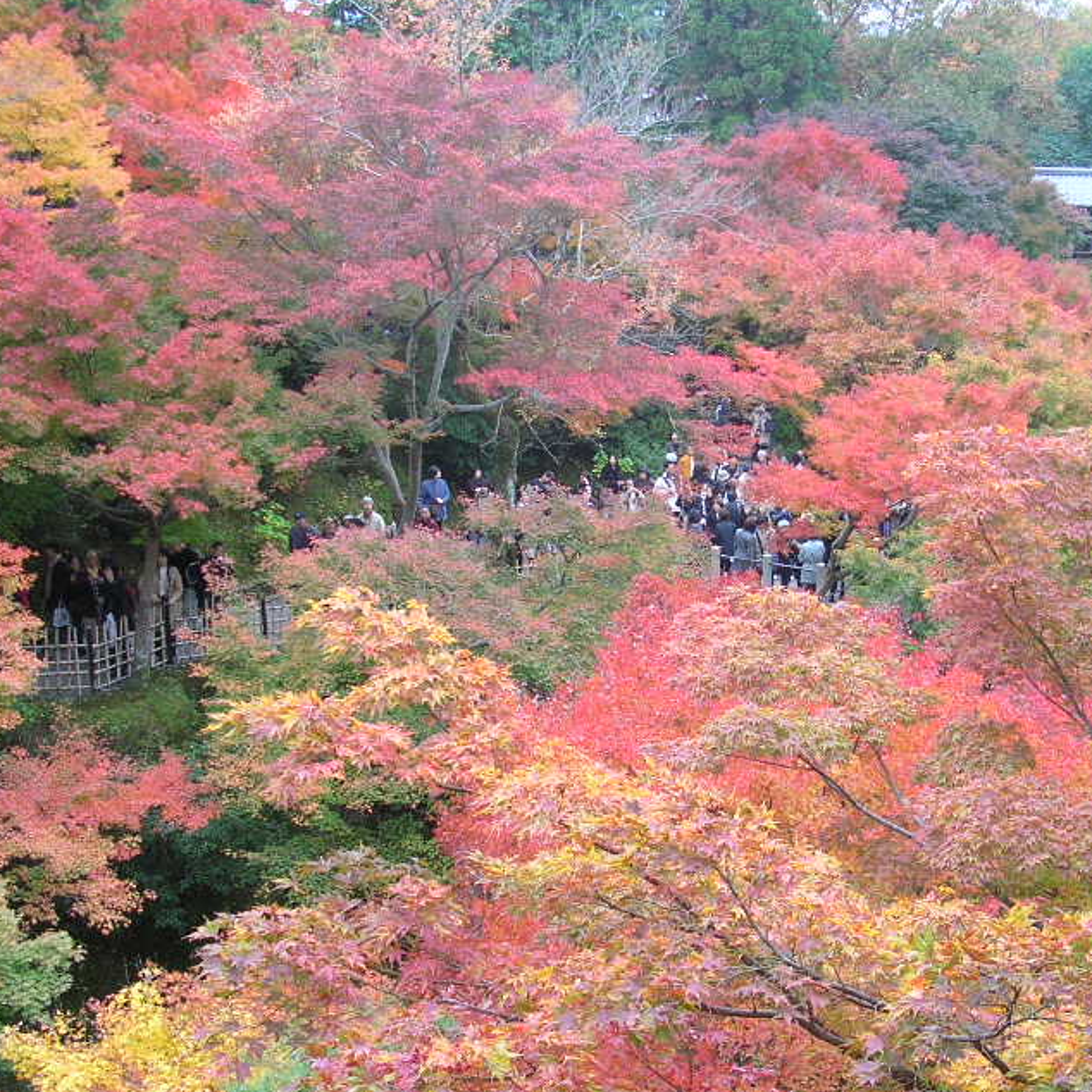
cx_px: 732
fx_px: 1785
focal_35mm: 50
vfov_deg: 34.0
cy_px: 594
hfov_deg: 33.7
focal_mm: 5.8
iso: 71
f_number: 2.8
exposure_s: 1/50
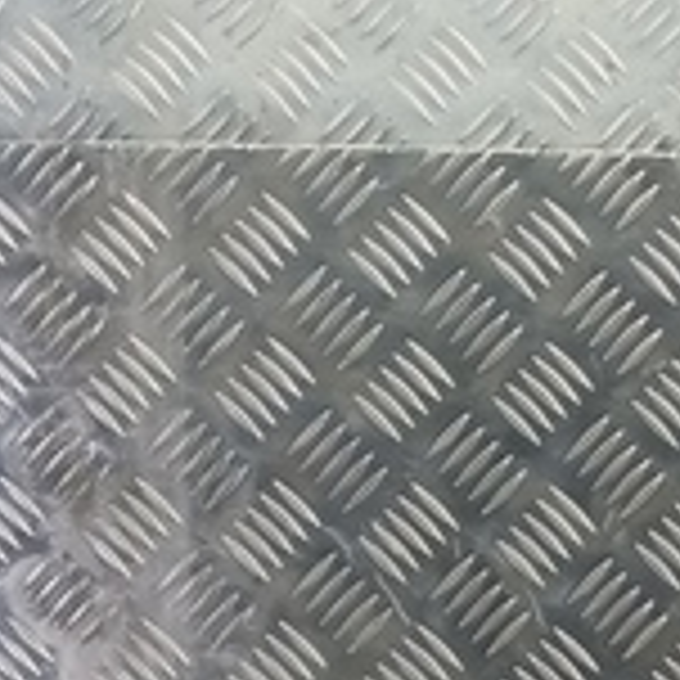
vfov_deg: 10.5
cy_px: 1725
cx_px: 1207
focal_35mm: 138
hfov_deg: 11.7
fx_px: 3067
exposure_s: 1/50
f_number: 1.6
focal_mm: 4.11
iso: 168
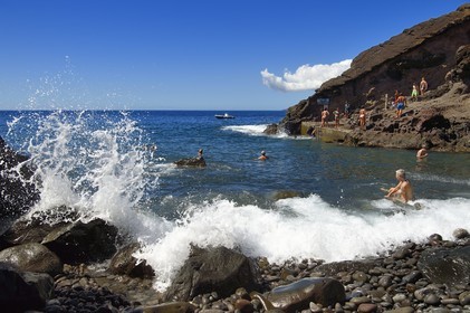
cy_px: 156
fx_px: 378
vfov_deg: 44.9
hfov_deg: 63.7
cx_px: 235
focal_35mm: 29
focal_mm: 29
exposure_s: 1/500
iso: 200
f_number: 11
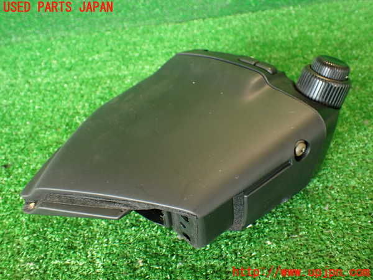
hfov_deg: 56.8
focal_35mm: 32
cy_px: 140
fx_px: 345
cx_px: 186
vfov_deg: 44.2
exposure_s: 1/30
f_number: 2.4
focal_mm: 5.79
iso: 250
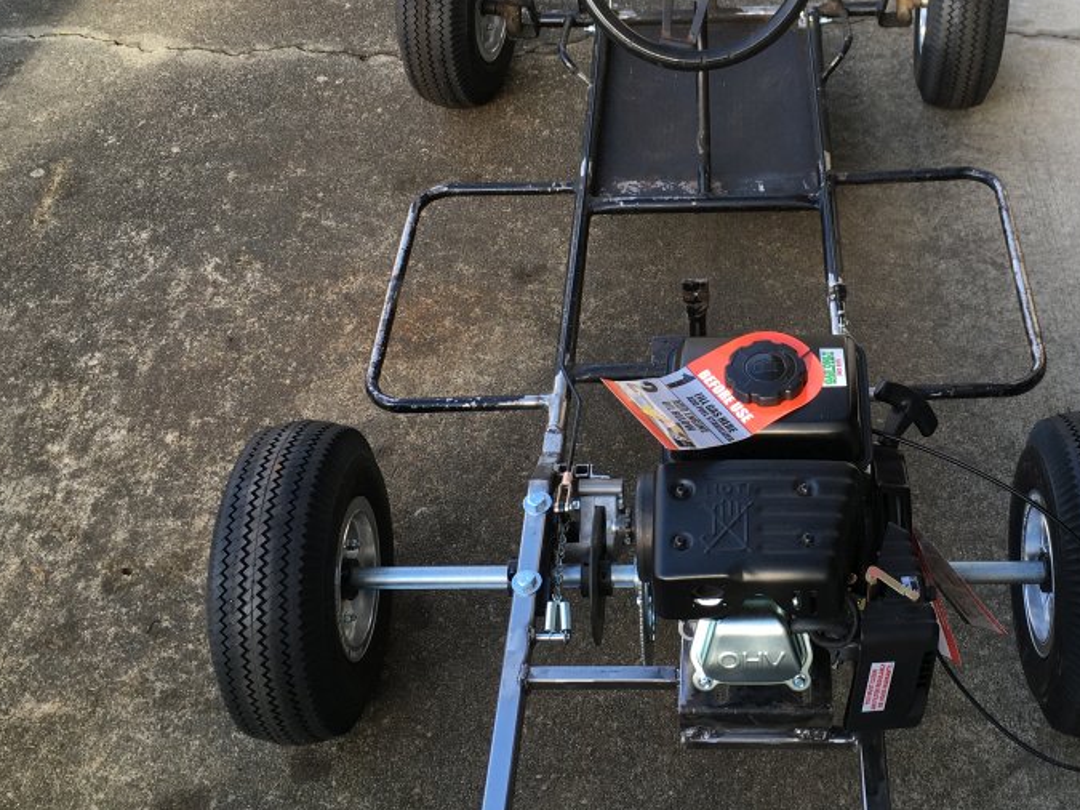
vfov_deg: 32.8
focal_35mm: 44
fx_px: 1373
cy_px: 343
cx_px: 691
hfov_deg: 42.5
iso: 25
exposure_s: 1/132
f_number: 2.2
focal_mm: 4.15
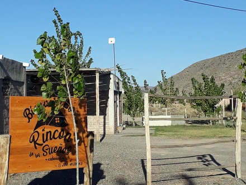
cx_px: 123
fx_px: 192
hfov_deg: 65.3
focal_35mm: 27
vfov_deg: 51.4
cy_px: 92
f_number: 1.9
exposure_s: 1/2299
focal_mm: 3.6
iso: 40
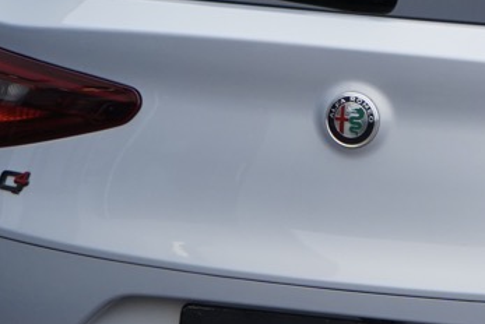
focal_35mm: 387
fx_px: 5218
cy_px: 197
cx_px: 682
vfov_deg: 3.6
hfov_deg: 5.3
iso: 500
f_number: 5.6
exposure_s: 1/160
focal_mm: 70
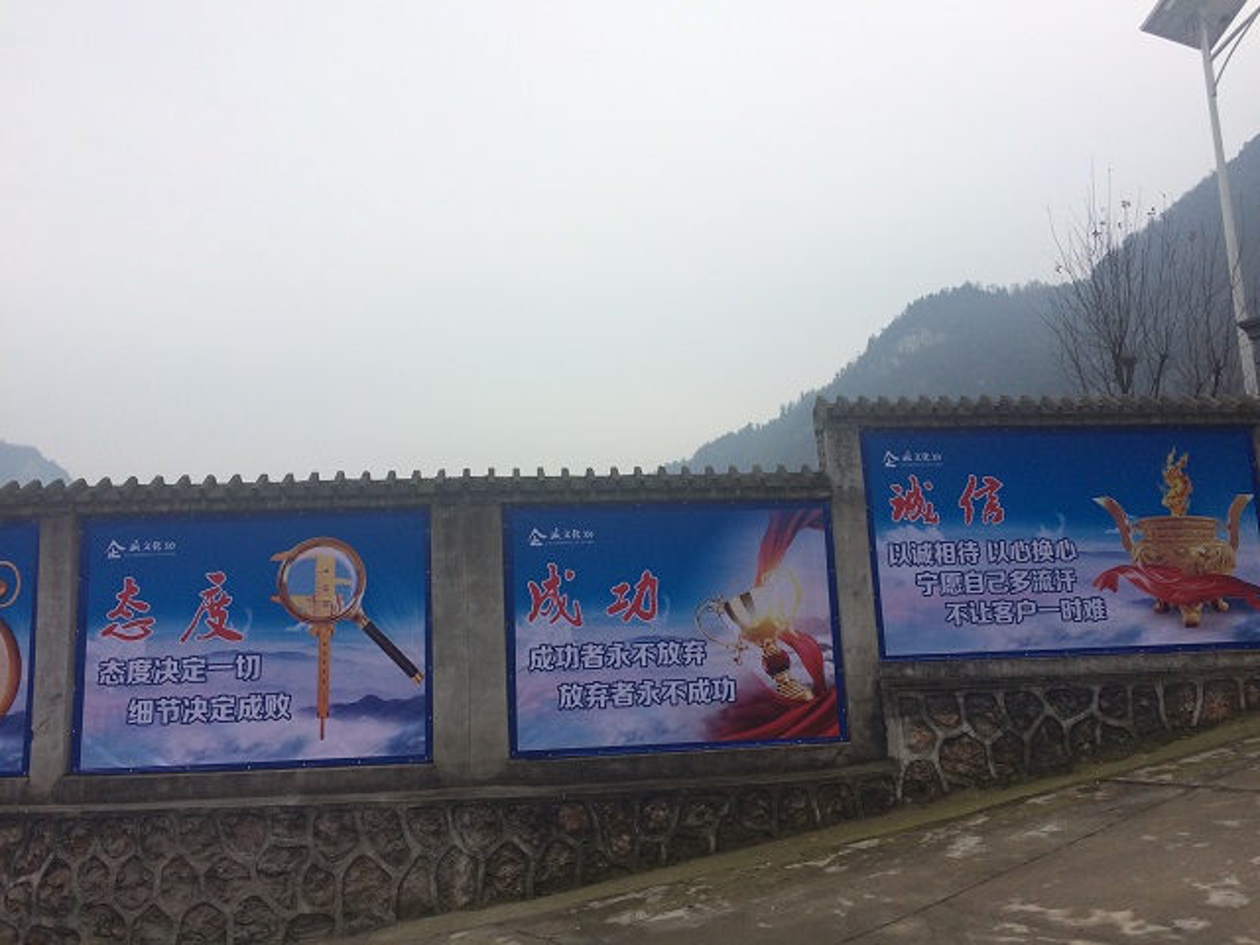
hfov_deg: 61.7
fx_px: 1056
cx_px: 630
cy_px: 472
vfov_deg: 48.2
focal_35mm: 29
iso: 32
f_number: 2.2
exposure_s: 1/720
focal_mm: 4.15
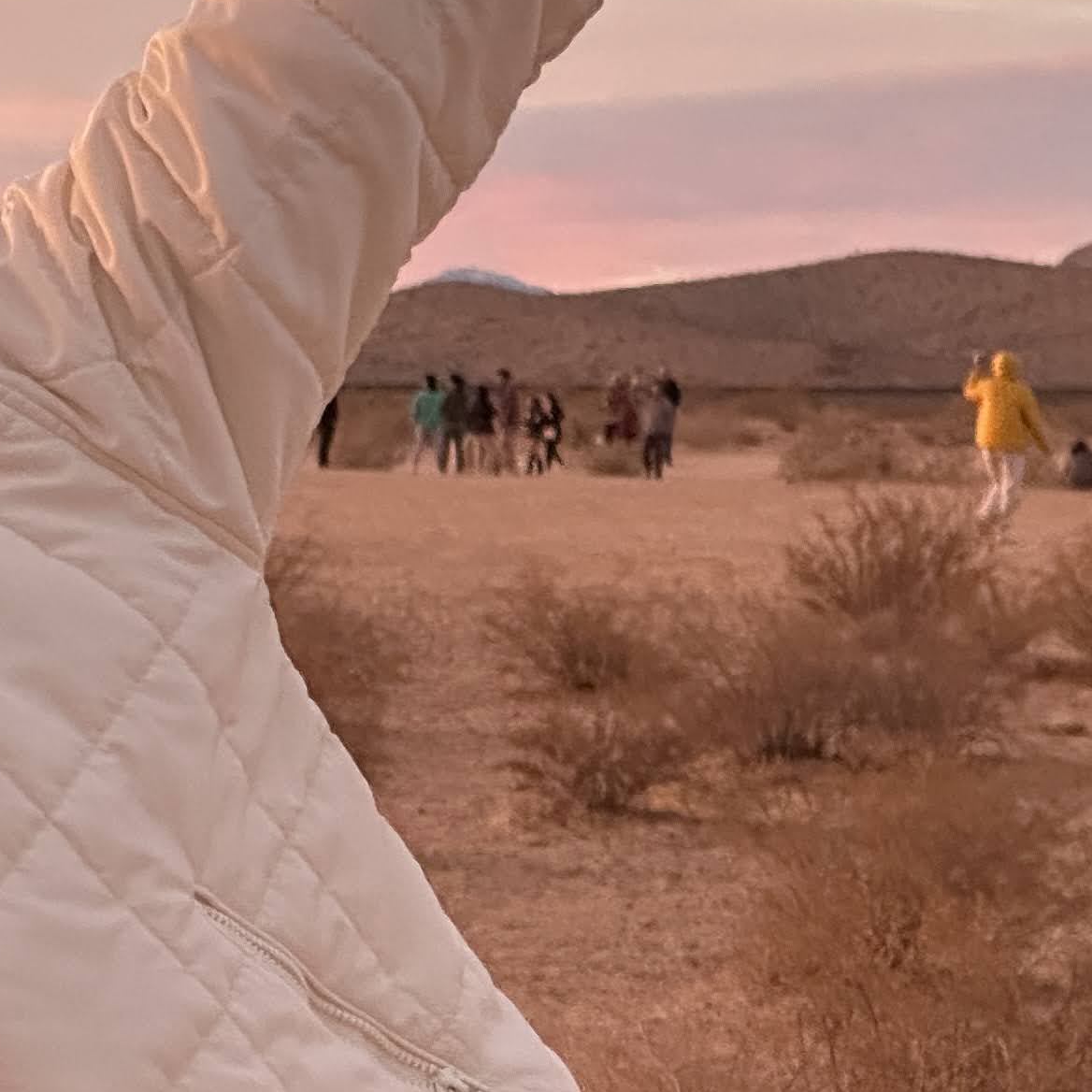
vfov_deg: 7.4
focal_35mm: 235
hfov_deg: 7.3
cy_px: 518
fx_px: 8387
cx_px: -658
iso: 250
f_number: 2.8
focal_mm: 9
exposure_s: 1/60
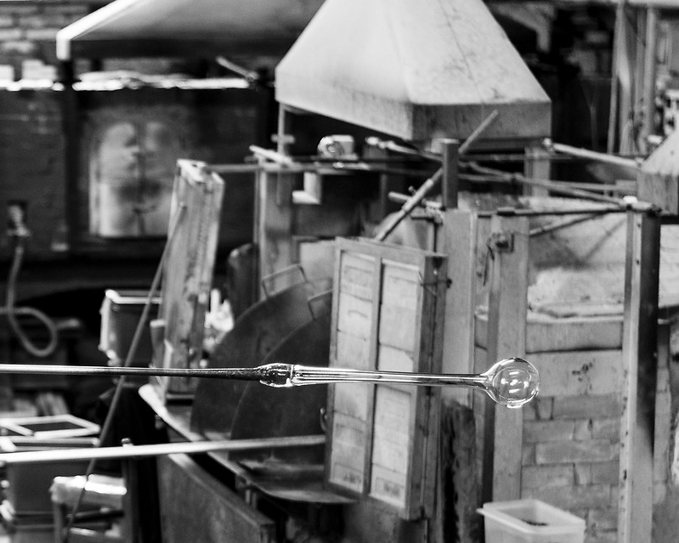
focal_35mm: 141
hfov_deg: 13.5
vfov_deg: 10.9
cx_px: 37
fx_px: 2833
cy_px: 480
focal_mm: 50
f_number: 1.8
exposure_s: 1/160
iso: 400
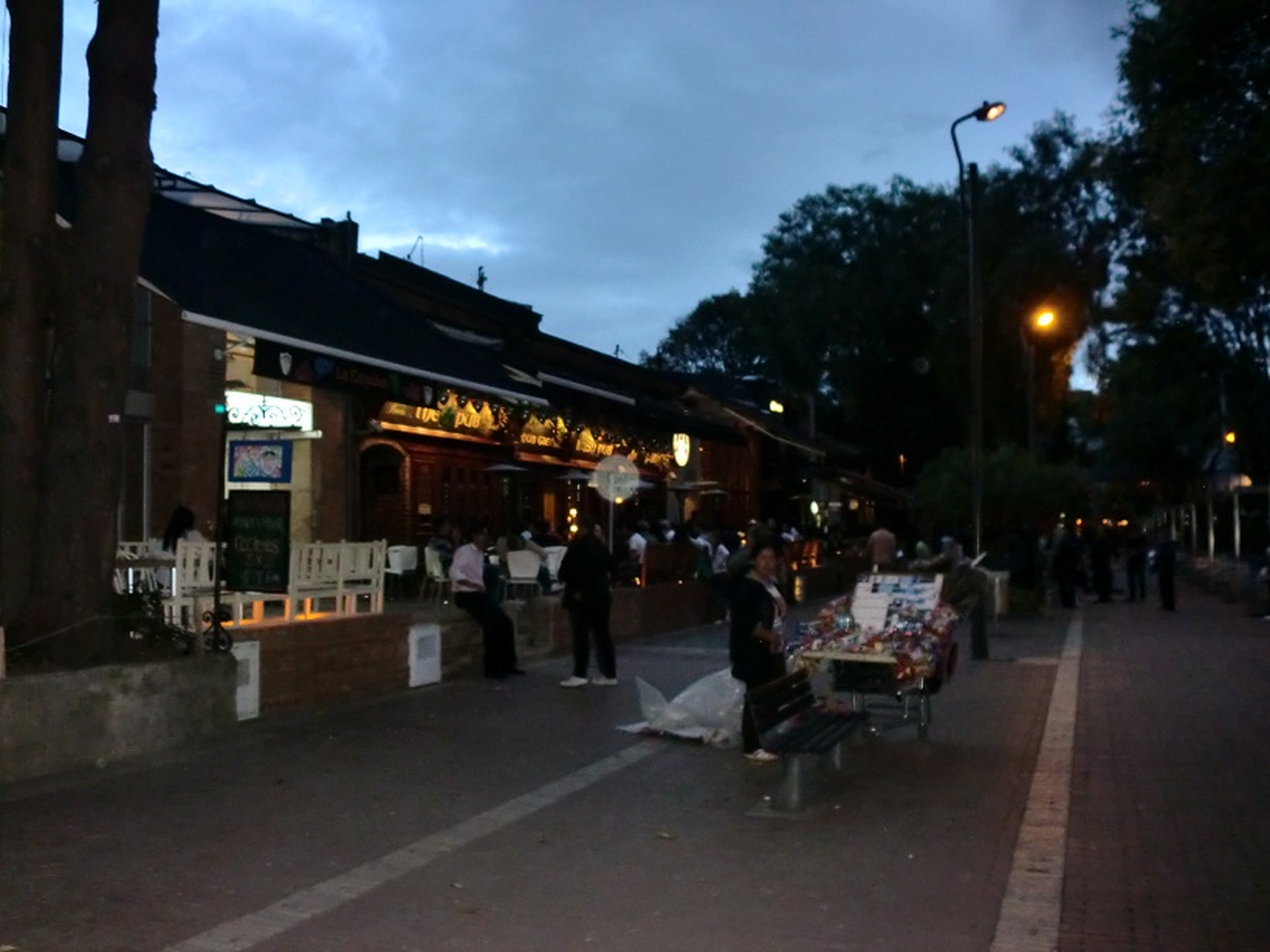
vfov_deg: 40.7
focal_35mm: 35
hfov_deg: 52.6
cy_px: 476
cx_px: 635
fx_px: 1284
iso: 400
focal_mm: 6.3
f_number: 3.1
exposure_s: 1/50
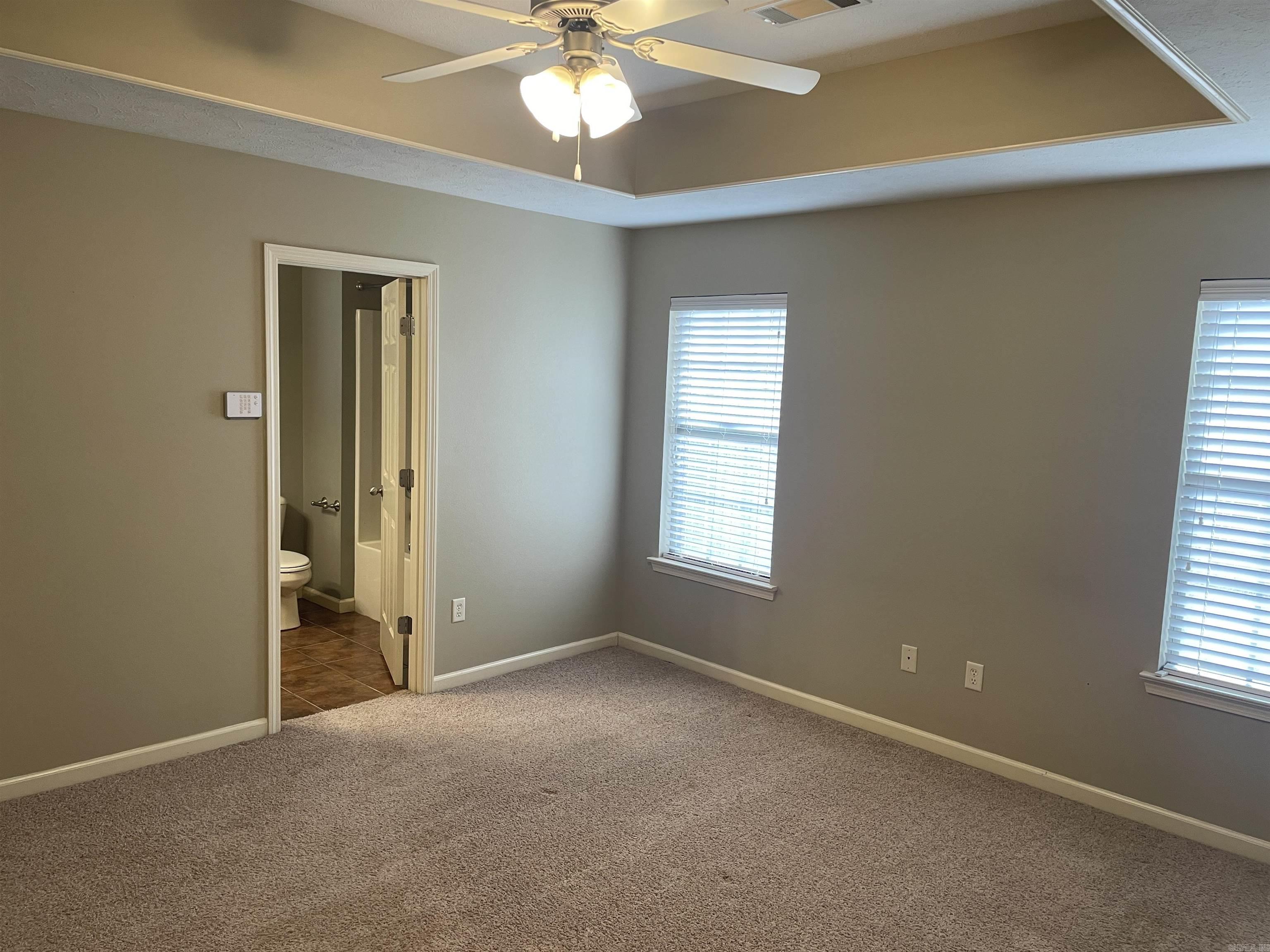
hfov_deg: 67.3
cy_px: 476
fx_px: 954
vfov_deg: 53.1
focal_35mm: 26
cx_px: 635
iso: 100
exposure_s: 1/60
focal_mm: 4.2
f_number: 1.6
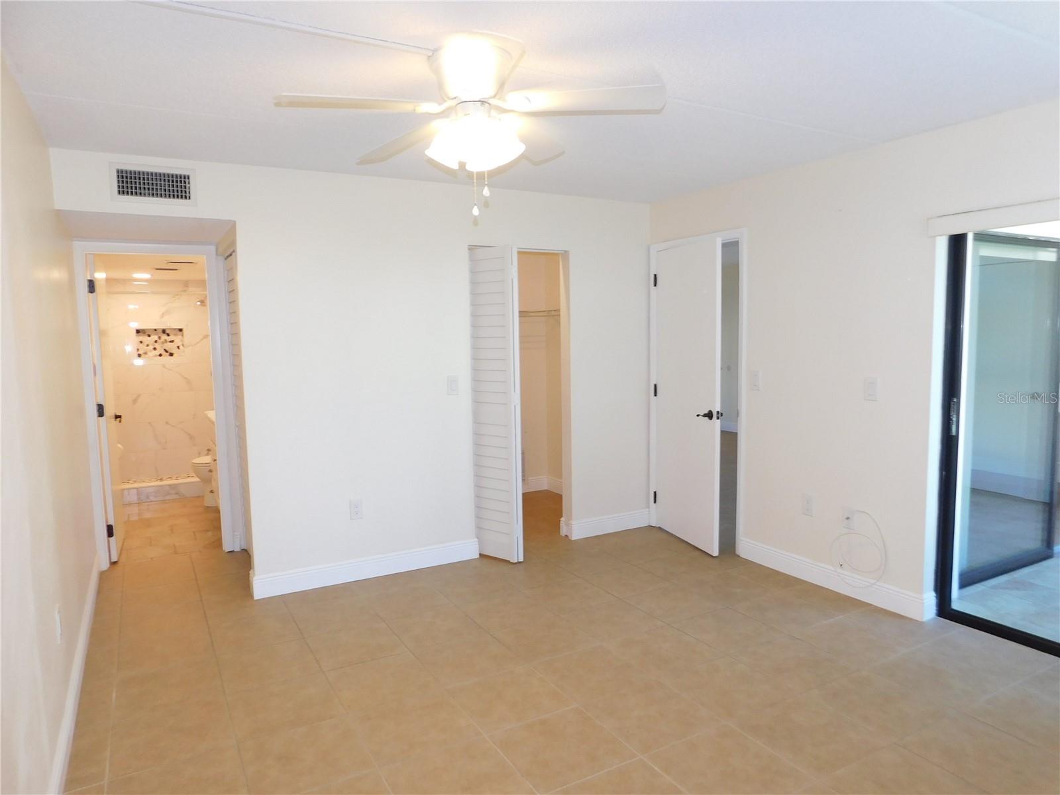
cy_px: 398
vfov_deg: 58.9
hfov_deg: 73.9
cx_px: 530
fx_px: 704
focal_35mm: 23
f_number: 3
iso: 160
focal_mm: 4
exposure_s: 1/30
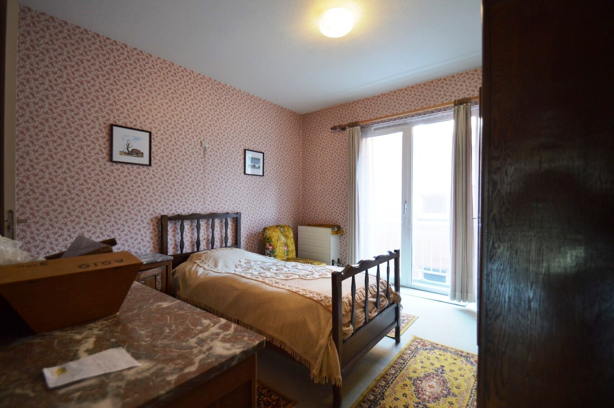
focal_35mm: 15
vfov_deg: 77.2
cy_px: 204
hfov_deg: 100.4
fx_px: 256
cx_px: 307
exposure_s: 1/60
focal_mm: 10
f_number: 3.5
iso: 720
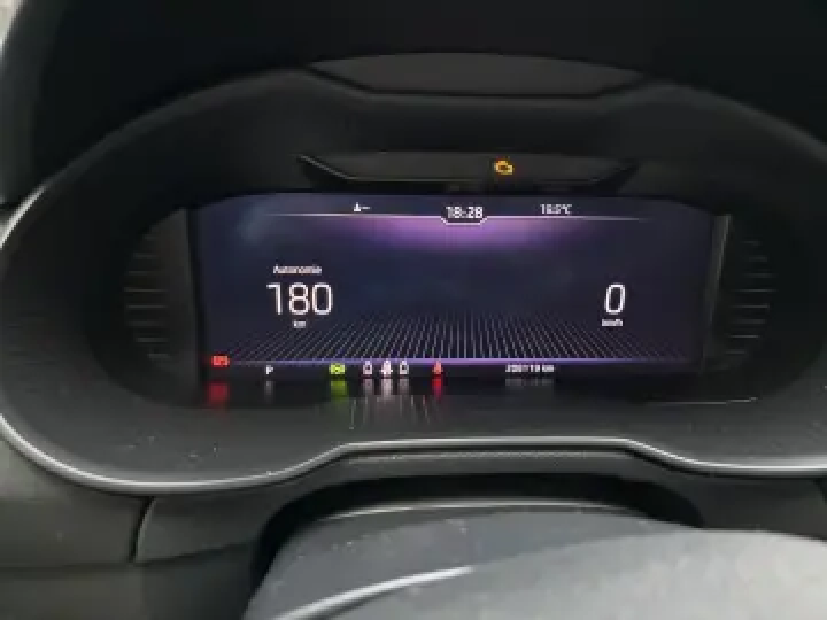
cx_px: 414
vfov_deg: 58.9
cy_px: 310
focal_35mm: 23
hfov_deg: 73.9
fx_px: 549
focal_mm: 6.3
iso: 1250
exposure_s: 1/33.6
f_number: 1.7
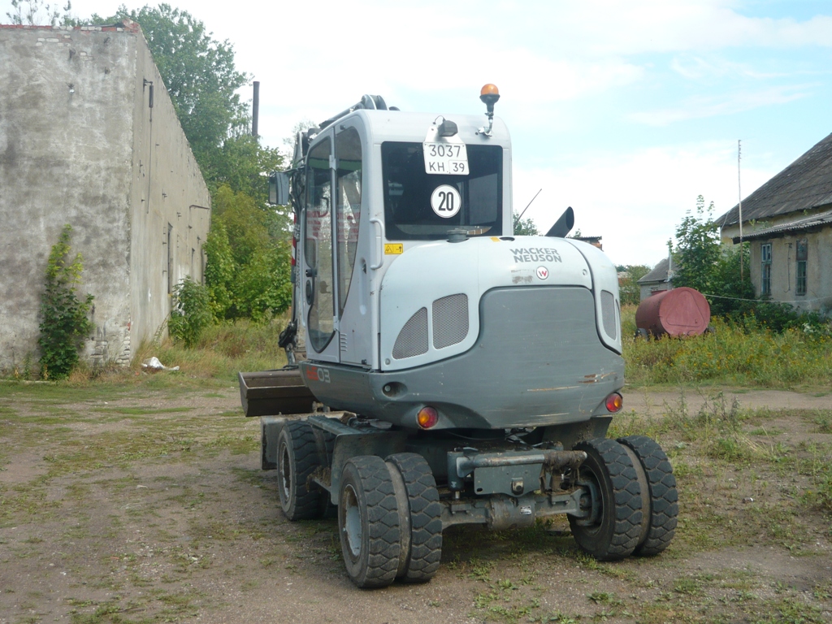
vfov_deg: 32.9
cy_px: 312
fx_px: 1058
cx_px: 416
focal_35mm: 44
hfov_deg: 42.9
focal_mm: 7.2
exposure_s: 1/500
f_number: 3
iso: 100
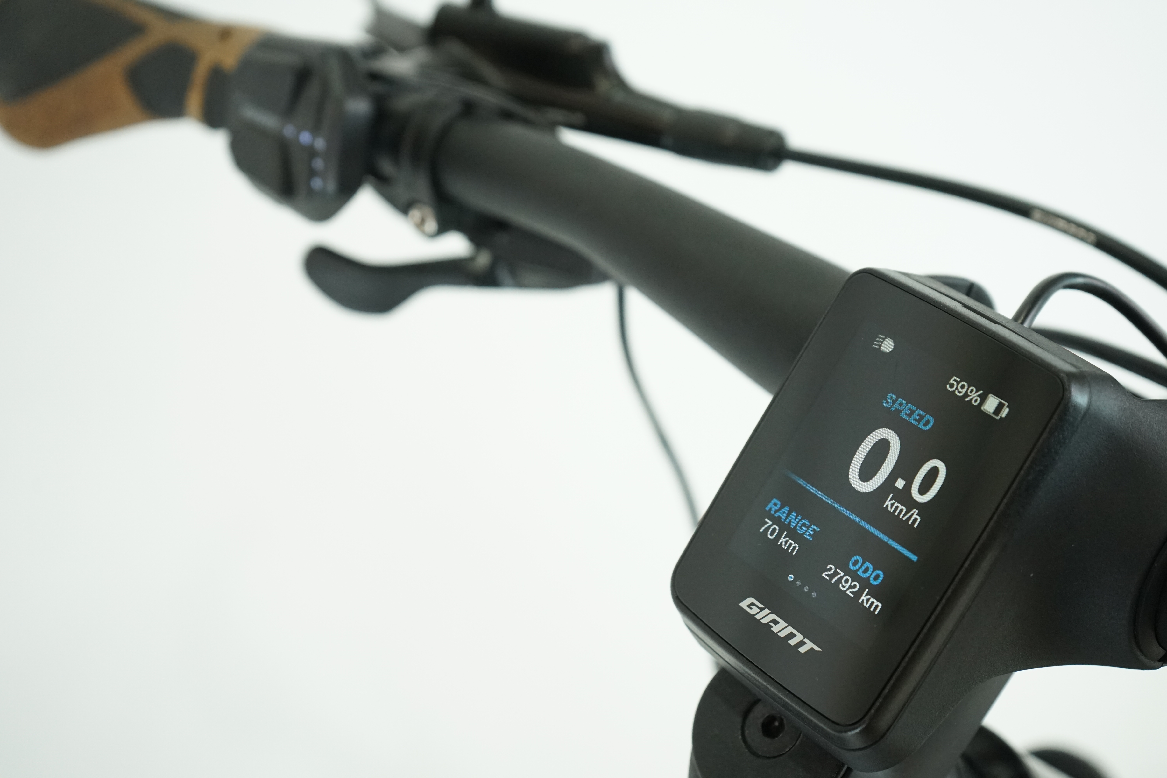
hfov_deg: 38.9
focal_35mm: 51
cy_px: 389
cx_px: 584
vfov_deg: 26.5
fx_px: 1653
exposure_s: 1/200
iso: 2500
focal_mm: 51
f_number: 5.6
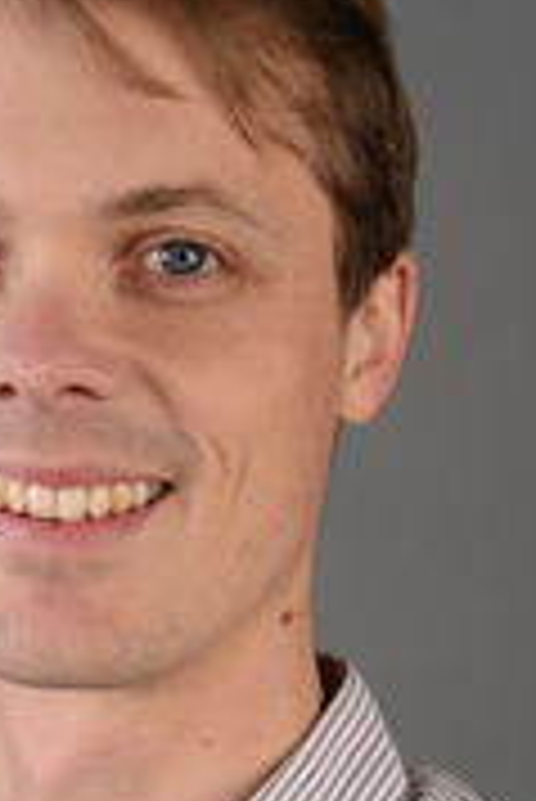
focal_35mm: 215
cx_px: 140
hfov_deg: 6.4
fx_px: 4792
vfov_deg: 9.5
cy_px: 652
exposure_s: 1/200
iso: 100
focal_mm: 85
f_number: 13
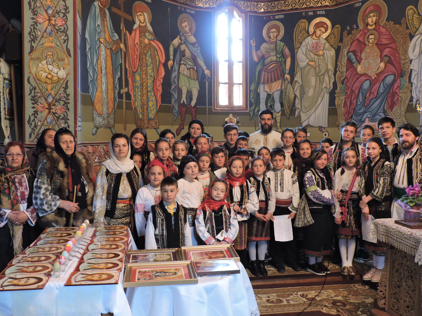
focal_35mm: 33
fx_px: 402
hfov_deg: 55.4
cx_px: 211
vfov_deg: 42.9
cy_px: 158
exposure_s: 1/13
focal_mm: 5.9
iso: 500
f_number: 3.2
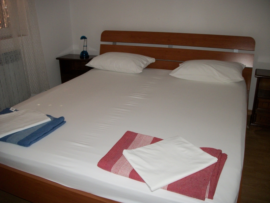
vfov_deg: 44.2
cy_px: 102
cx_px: 135
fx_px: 250
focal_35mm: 32
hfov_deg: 56.8
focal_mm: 5.7
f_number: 2.9
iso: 160
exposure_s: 1/30
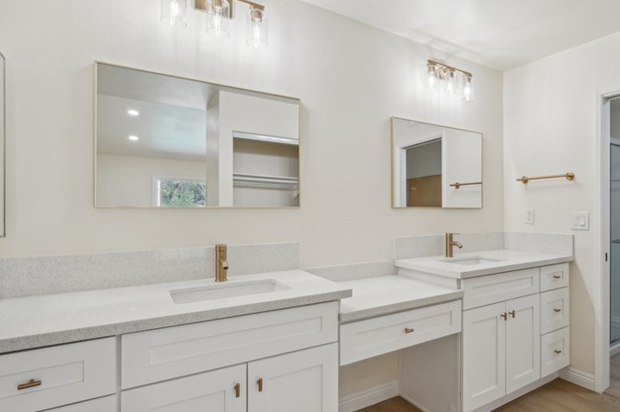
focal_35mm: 20
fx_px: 344
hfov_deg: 82.7
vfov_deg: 61.8
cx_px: 381
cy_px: 193
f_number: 9
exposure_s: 1/30
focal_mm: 14
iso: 320
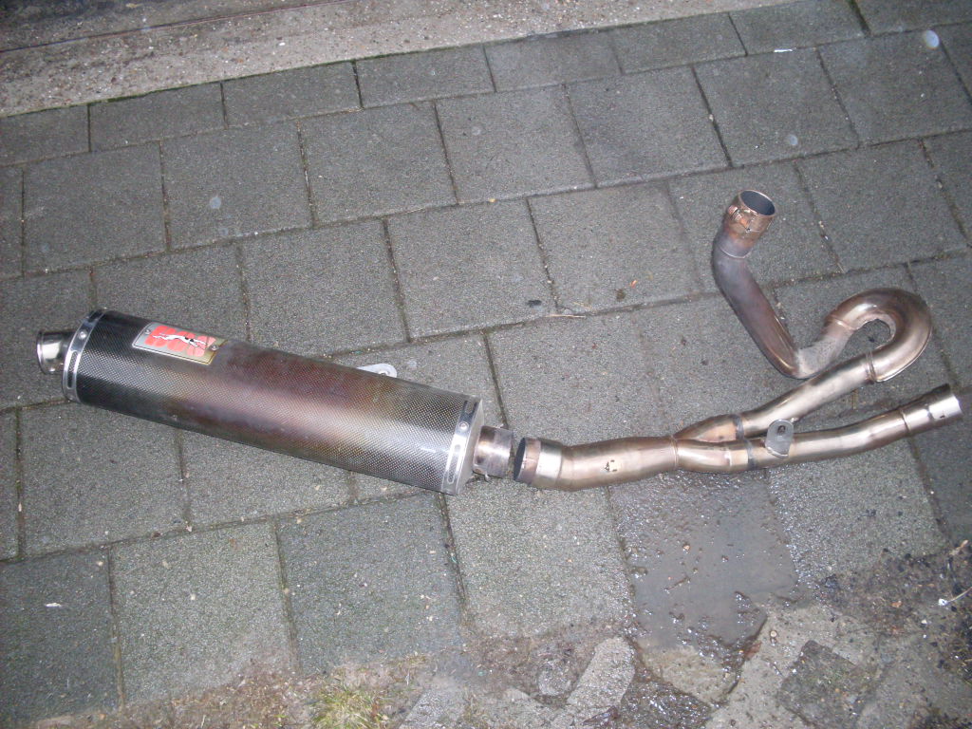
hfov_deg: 49.0
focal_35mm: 38
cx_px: 486
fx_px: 1067
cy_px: 364
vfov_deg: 37.7
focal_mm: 6.3
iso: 160
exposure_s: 1/45
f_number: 2.8
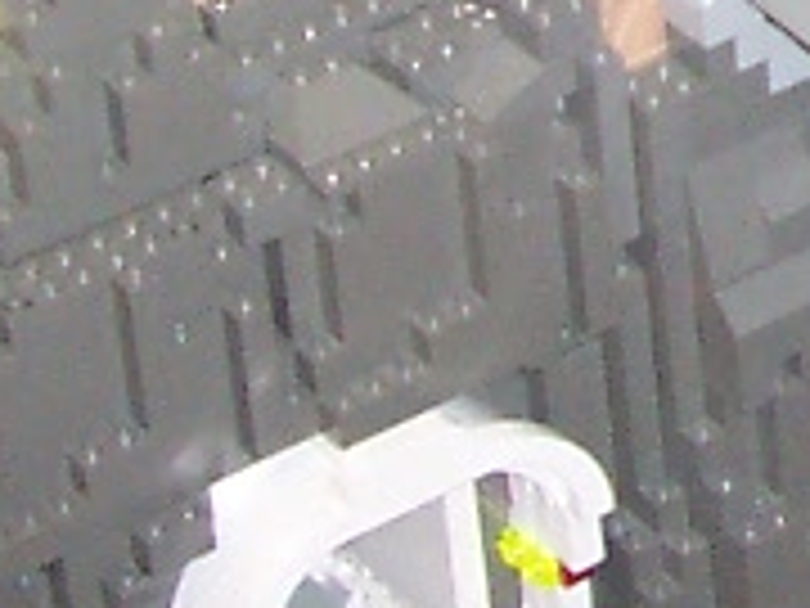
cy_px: -874
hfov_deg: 7.6
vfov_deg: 5.8
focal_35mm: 246
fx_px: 5756
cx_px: 1750
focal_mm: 5.6
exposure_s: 1/60
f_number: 2.8
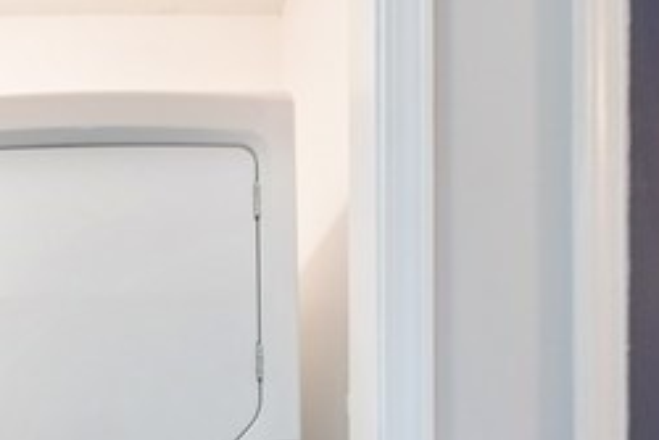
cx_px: 45
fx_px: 989
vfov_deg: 20.2
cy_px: 725
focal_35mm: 54
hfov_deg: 34.4
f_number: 10
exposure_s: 1/2.5
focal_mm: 10
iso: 200
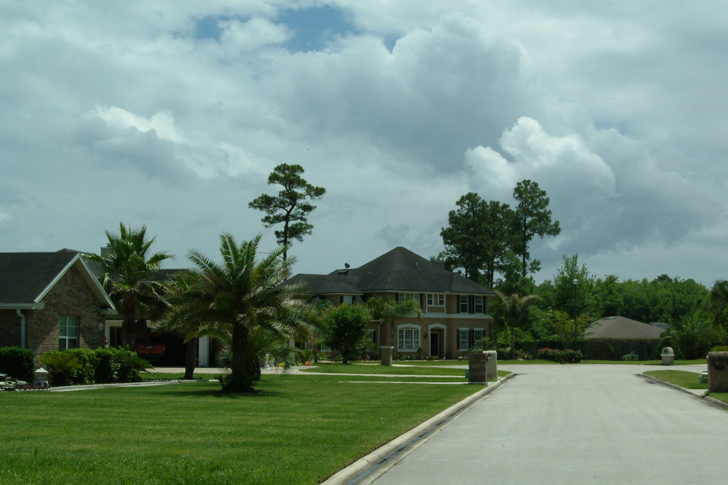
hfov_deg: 33.7
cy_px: 301
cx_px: 472
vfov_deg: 22.9
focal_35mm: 59
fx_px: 1193
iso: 400
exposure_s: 1/750
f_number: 13
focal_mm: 28
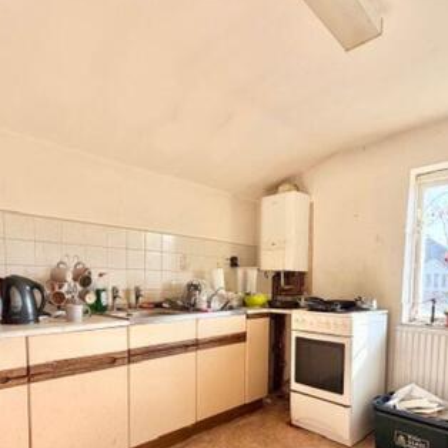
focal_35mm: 23
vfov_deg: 65.1
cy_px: 306
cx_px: 245
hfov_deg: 67.1
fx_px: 337
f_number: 2.2
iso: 50
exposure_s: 1/159
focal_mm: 2.22
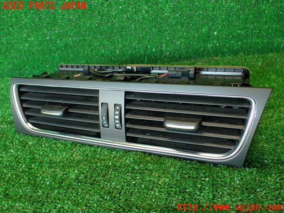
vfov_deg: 44.2
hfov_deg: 56.8
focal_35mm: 32
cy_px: 106
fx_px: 263
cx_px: 142
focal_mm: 5.79
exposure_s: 1/30
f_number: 2.4
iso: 200
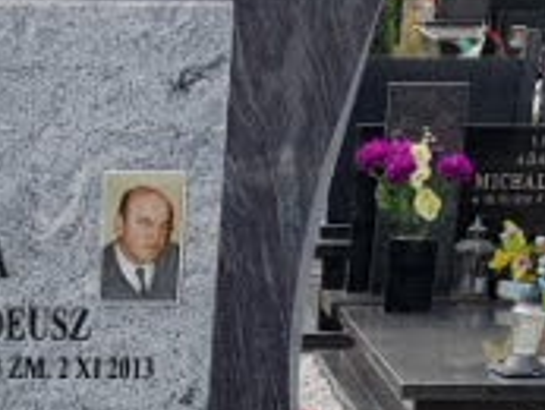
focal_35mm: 144
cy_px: 1060
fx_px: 2269
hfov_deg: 13.2
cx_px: -173
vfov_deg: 9.0
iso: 40
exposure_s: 1/1824
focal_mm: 4.2
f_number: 1.7
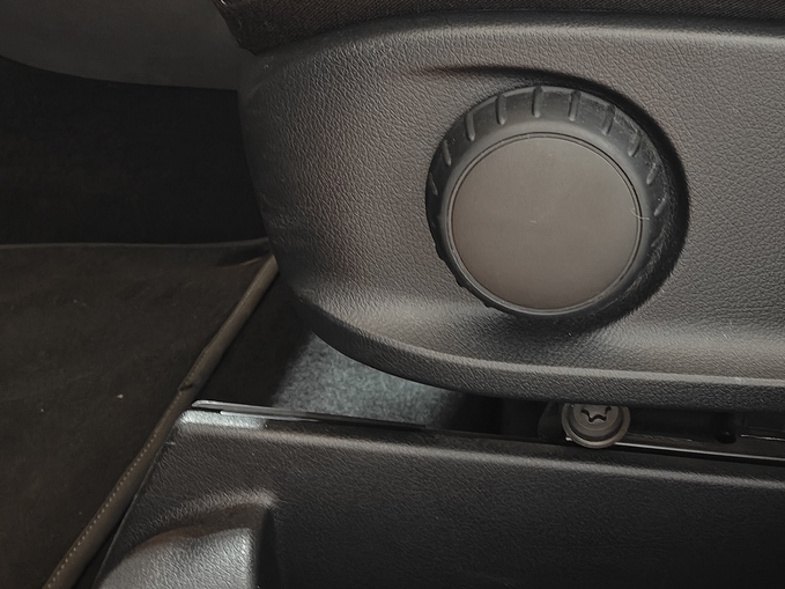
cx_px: 622
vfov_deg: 27.1
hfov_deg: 35.1
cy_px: 141
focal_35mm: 53
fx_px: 1202
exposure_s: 1/20
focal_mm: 5.59
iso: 1600
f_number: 1.8
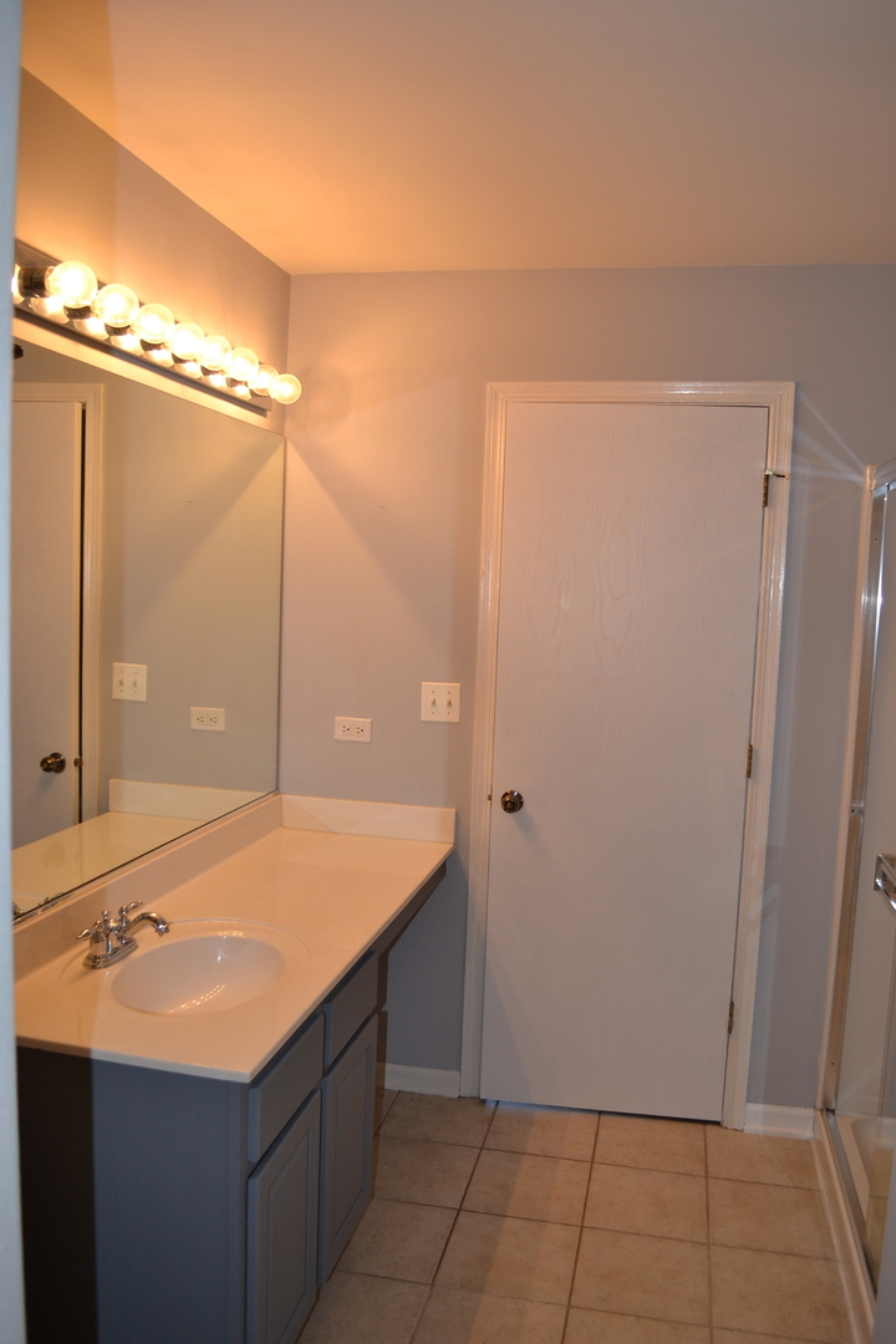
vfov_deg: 67.4
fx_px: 1008
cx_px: 448
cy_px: 672
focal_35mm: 27
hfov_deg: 47.9
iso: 400
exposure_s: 1/125
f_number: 4
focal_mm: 18
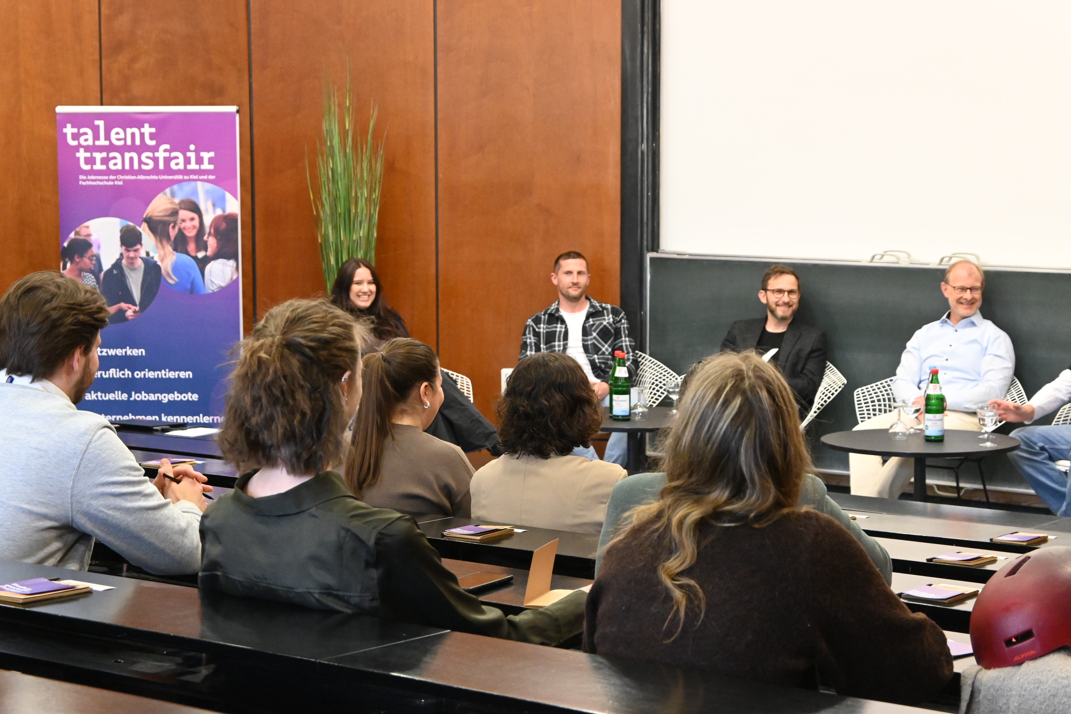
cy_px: 357
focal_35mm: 75
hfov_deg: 27.0
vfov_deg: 18.2
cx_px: 536
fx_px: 2231
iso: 4500
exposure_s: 1/60
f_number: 6.3
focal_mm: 50
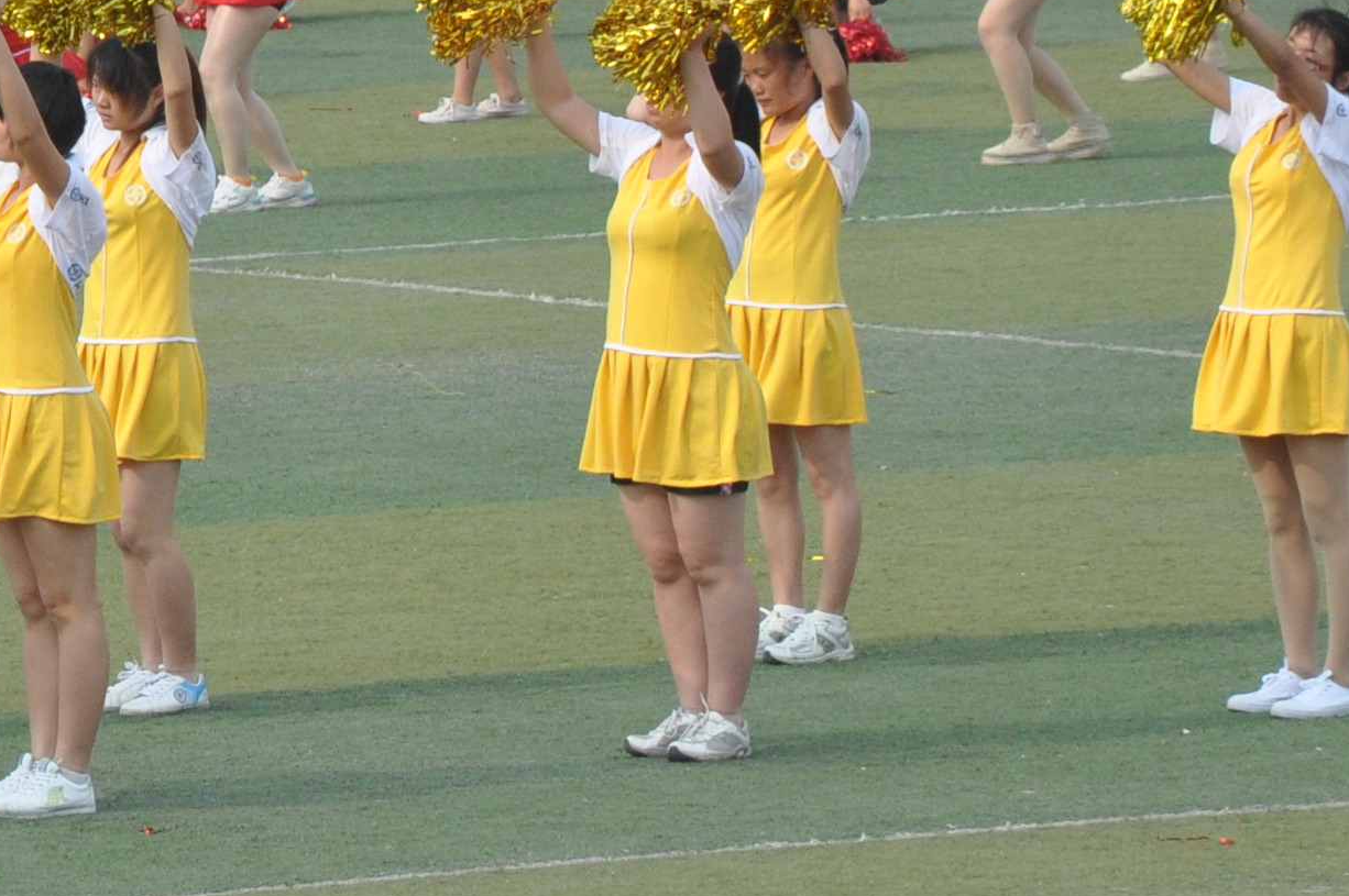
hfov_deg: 4.0
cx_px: -365
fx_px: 19242
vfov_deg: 2.7
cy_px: -346
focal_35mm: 514
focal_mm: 98
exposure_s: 1/1000
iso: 640
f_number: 8
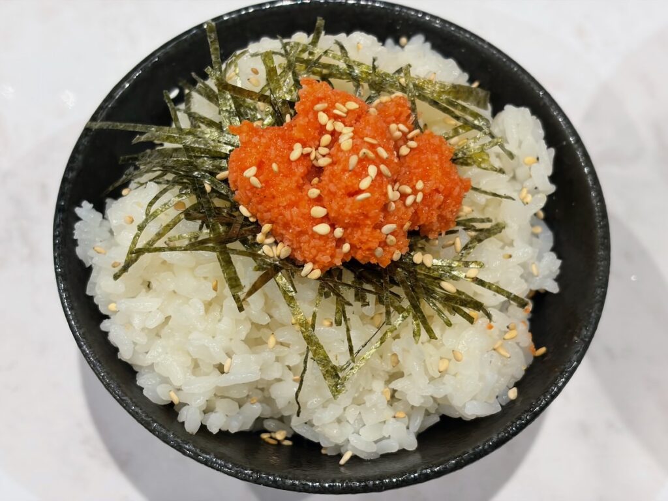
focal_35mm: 52
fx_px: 1003
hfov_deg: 36.8
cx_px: 334
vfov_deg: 28.0
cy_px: 250
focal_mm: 5.96
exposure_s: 1/50
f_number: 1.6
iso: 125
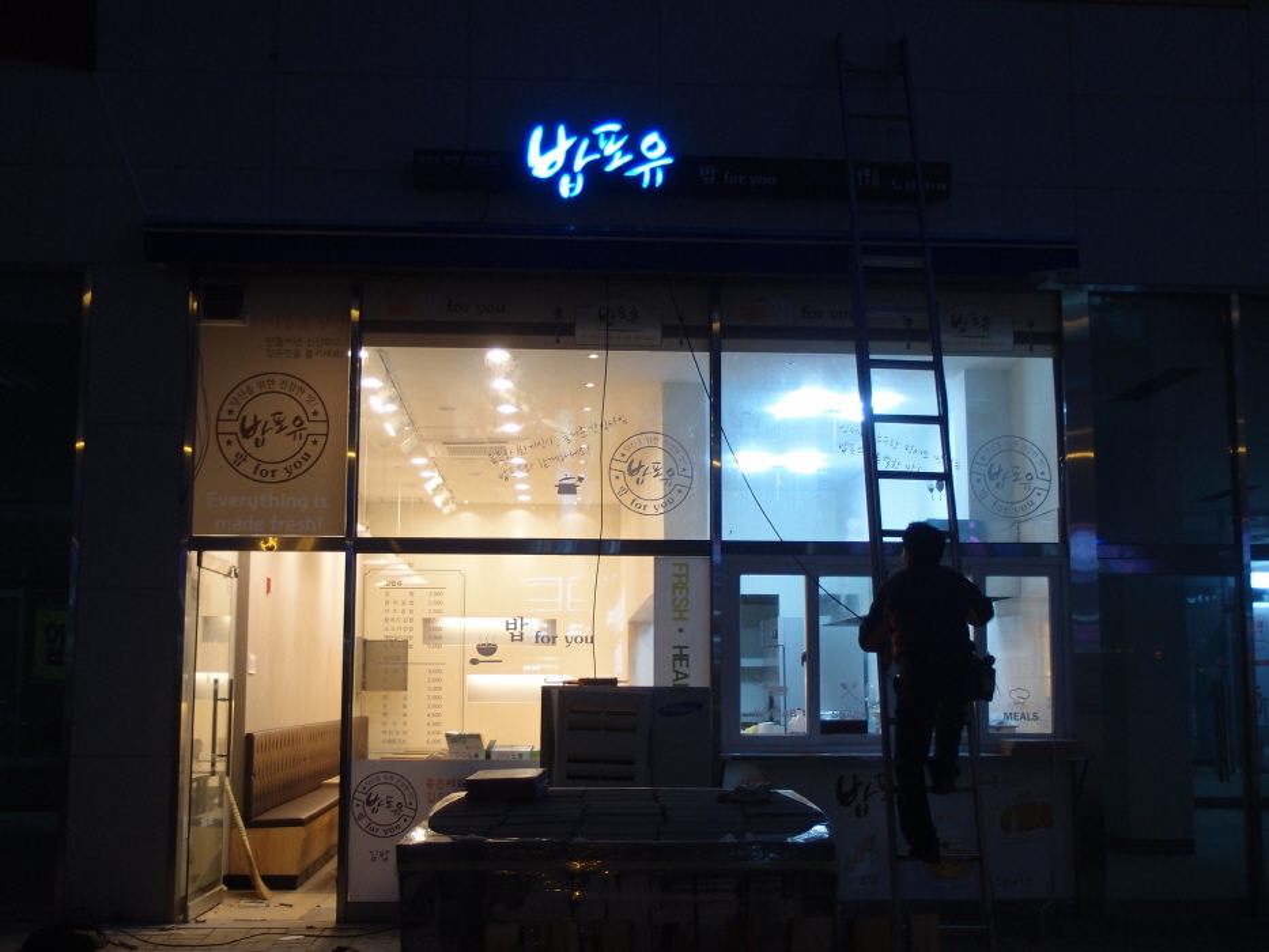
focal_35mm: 41
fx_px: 1503
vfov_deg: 35.1
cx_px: 634
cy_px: 476
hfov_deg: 45.8
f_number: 2
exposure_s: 1/40
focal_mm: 8.99
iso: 125
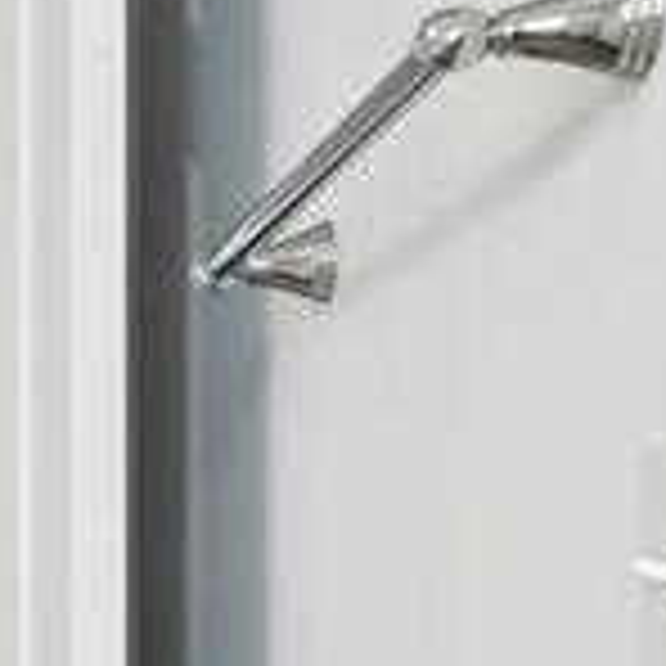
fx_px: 2046
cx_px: -1426
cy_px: 668
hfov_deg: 10.8
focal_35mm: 94
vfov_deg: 18.0
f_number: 8
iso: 400
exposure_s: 1/10
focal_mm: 16
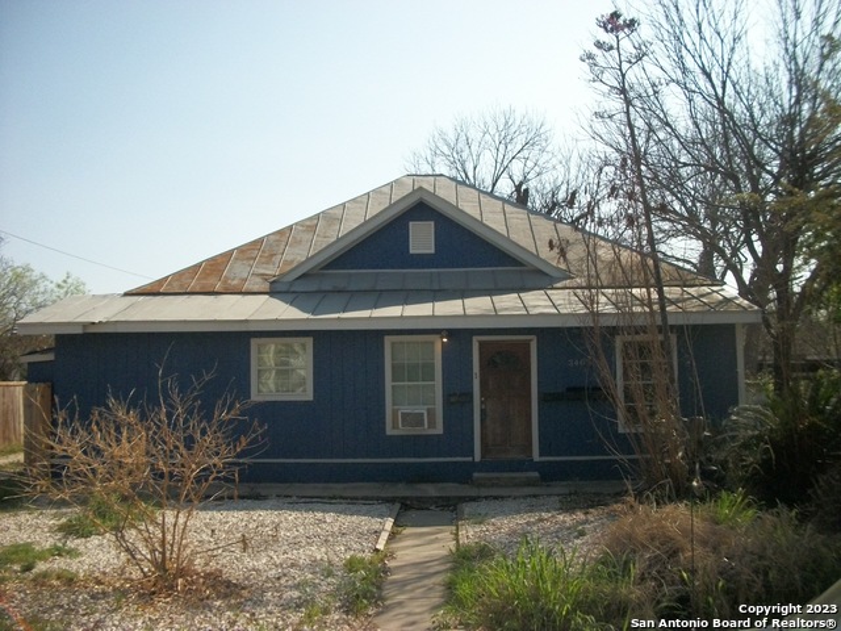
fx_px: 777
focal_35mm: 32
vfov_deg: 44.2
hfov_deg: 56.8
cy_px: 316
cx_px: 420
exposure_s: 1/640
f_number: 8.8
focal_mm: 5.7
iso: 200
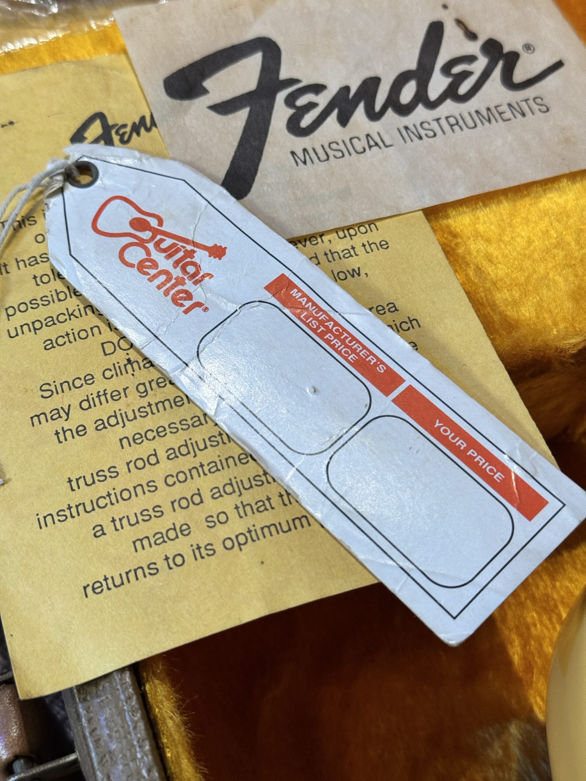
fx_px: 1083
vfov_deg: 39.7
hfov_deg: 30.3
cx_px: 293
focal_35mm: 48
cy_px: 390
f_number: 1.78
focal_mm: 6.76
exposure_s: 1/73
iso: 100
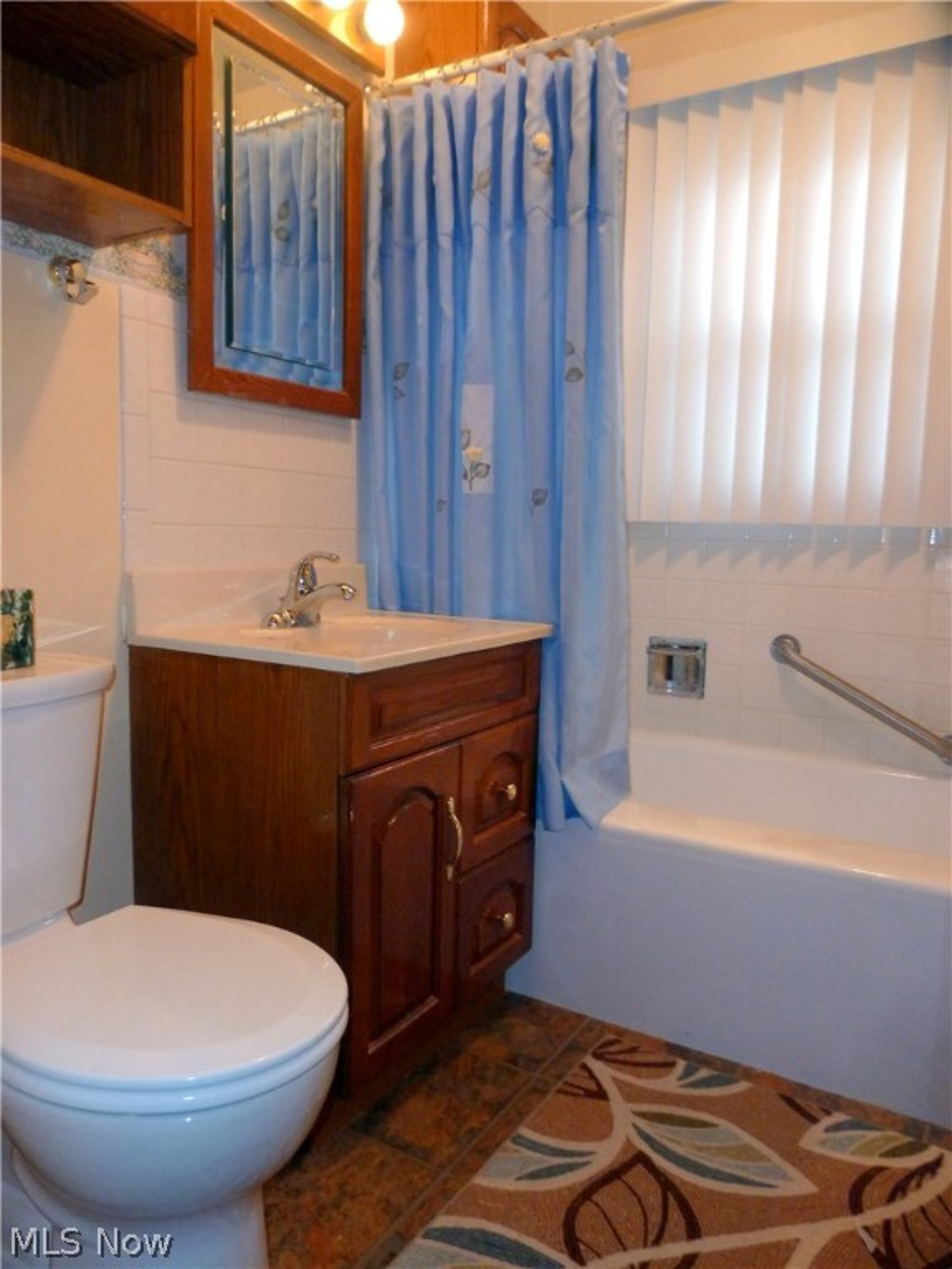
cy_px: 634
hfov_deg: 54.9
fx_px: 917
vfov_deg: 69.4
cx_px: 476
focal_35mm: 25
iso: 250
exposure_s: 1/30
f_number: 3.3
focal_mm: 4.1
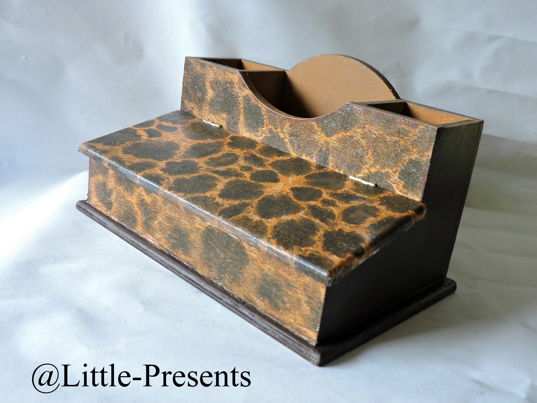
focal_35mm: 40
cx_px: 268
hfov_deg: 46.8
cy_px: 202
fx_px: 621
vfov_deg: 36.0
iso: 400
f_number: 3.3
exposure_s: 1/30
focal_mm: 7.1
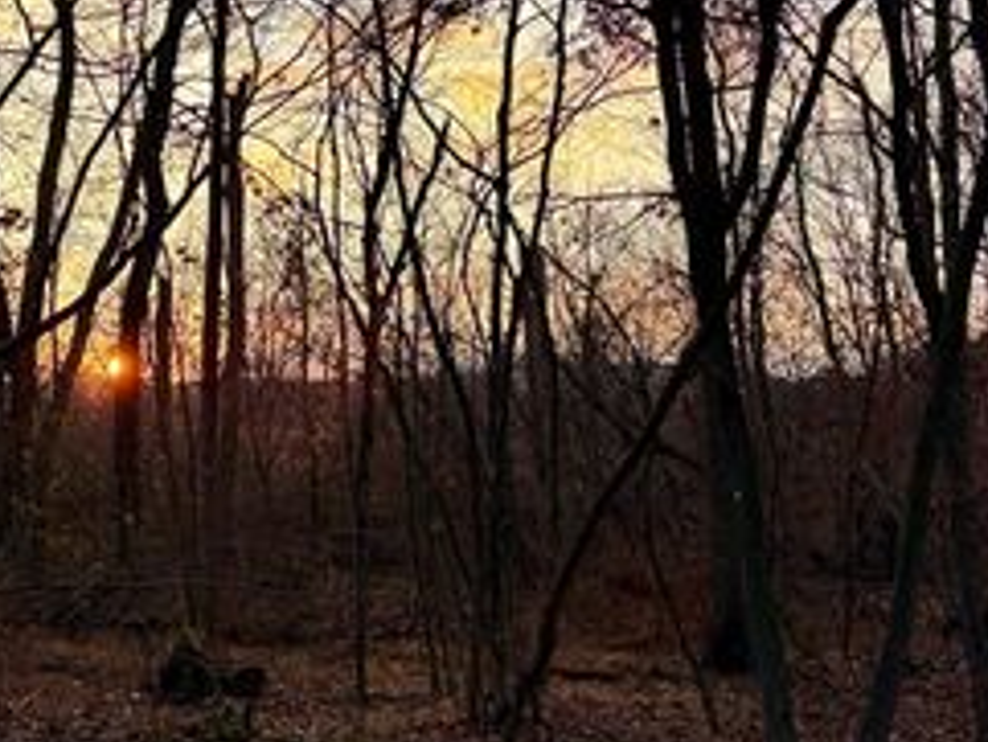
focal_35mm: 54
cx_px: 213
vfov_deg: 27.0
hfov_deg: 34.5
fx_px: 1542
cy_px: 342
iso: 50
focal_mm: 5.96
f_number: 1.6
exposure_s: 1/359
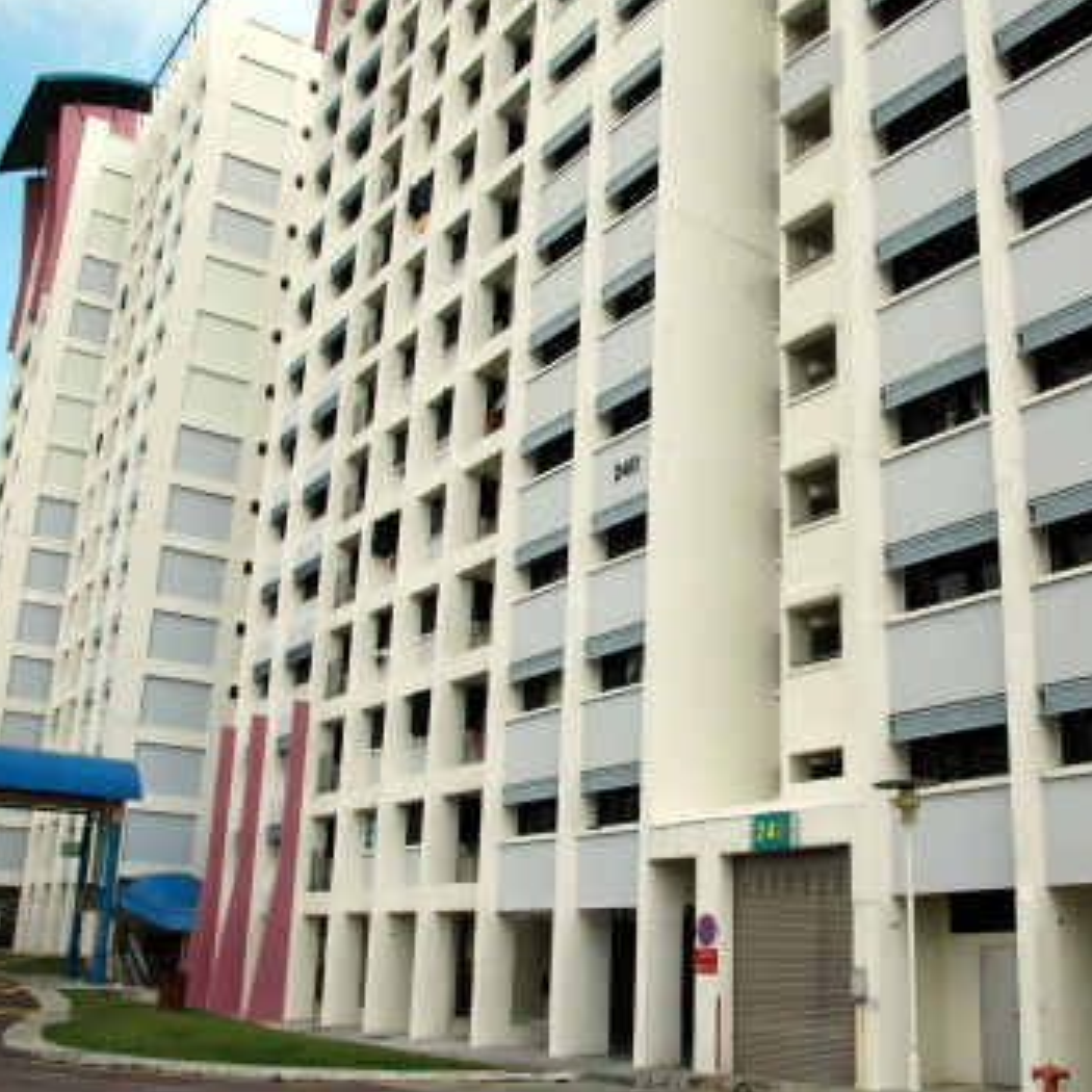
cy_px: 529
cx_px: 739
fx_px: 1285
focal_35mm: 36
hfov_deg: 45.3
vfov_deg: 46.0
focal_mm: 18
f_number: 8
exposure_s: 1/400
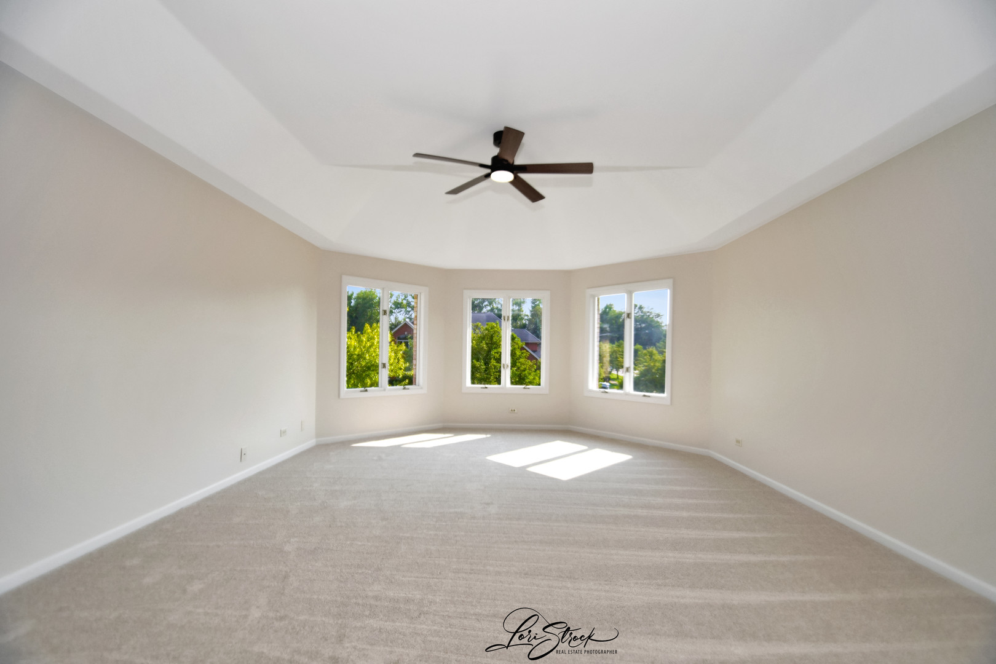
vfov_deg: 77.3
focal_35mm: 15
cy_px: 332
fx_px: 415
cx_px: 498
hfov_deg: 100.4
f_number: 8
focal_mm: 10
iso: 400
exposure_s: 1/1250
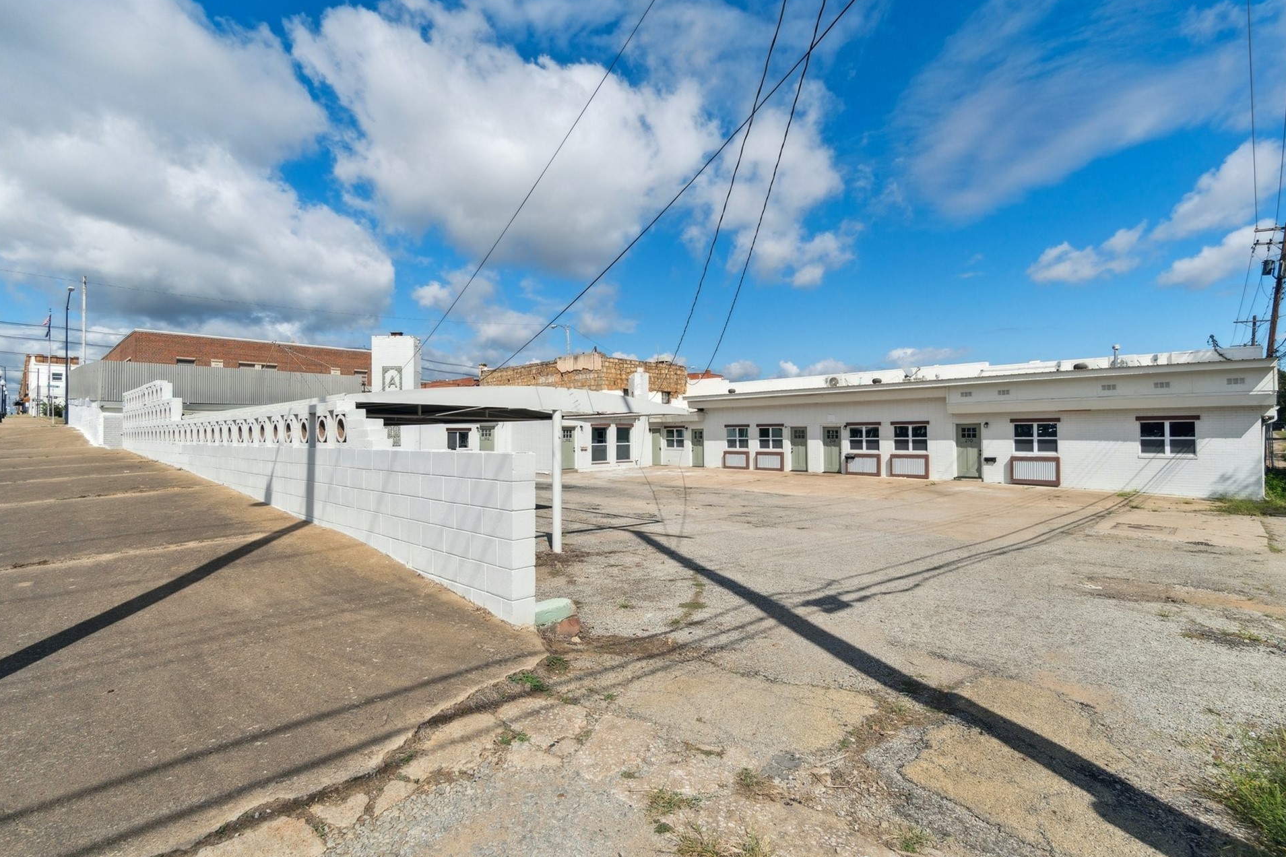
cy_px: 442
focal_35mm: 16
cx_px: 651
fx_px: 571
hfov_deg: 96.7
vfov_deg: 73.7
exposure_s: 1/640
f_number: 8
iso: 100
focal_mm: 10
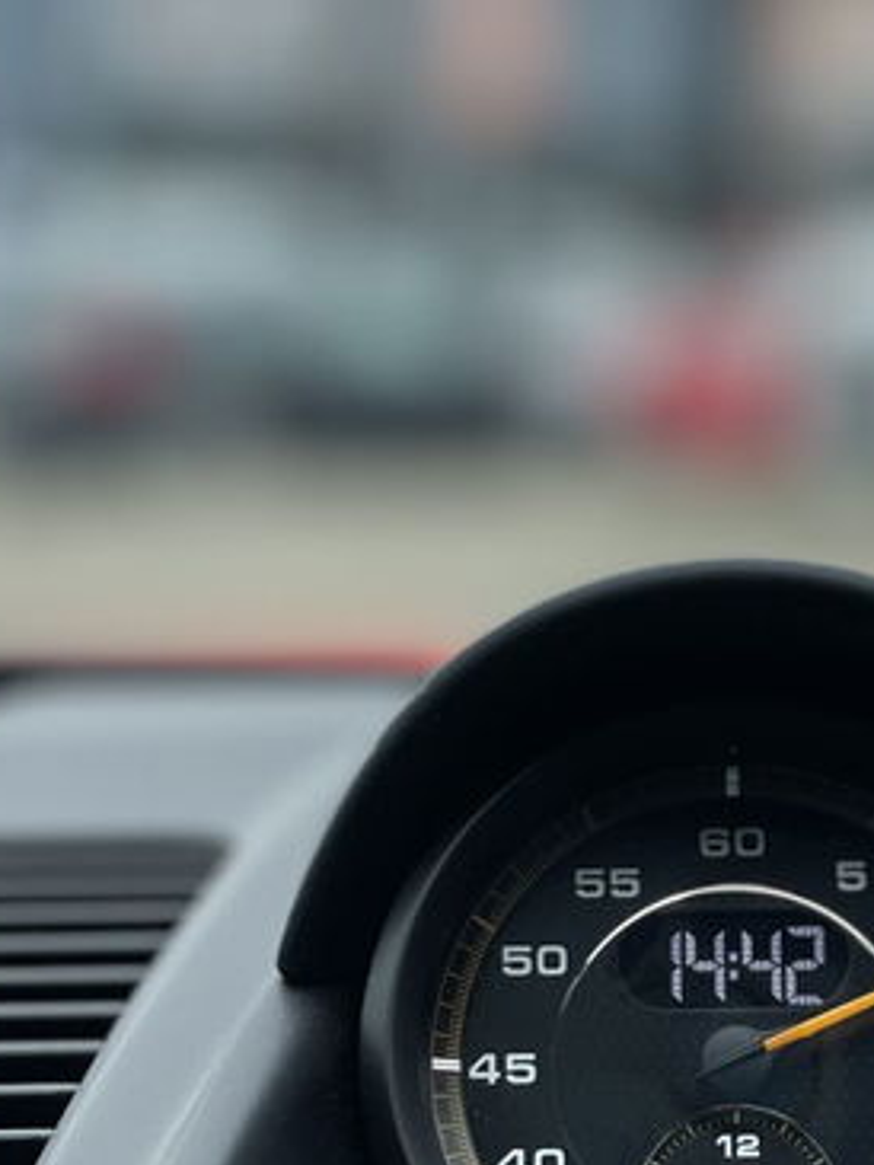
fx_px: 4912
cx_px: 823
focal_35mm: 146
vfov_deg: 13.5
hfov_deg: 10.1
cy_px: 635
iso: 32
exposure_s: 1/510
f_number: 2
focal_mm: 6
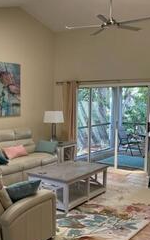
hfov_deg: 27.5
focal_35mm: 46
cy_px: 132
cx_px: 34
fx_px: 301
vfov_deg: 43.4
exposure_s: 1/60
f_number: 1.6
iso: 80
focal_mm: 4.2
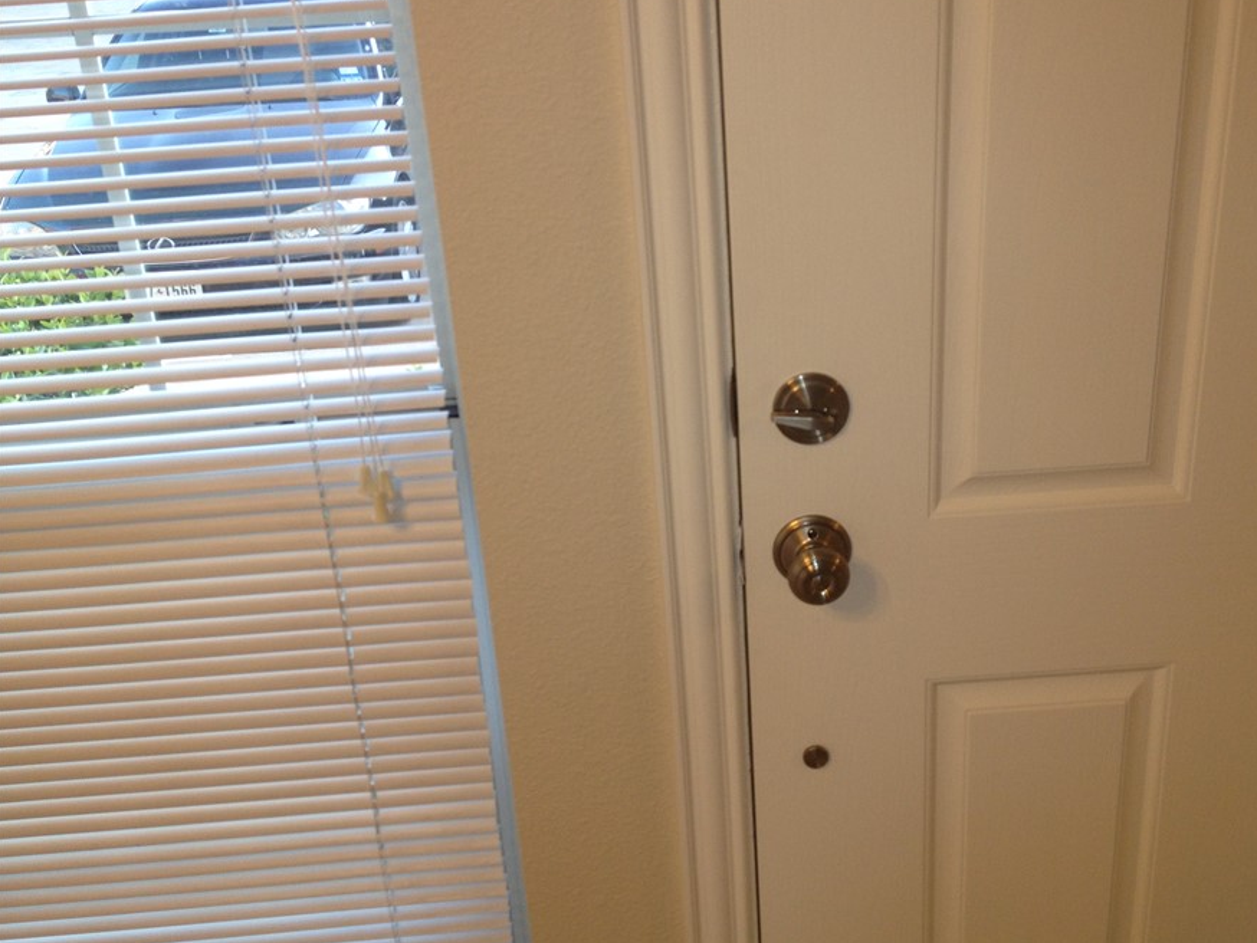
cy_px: 417
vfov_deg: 35.1
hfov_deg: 45.6
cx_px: 733
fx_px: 1489
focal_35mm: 41
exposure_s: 1/40
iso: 80
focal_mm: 4.28
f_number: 2.4
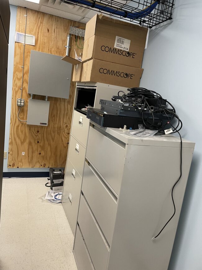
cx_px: 101
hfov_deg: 53.1
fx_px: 202
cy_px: 135
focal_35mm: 26
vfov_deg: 67.3
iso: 125
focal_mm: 4.2
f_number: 1.6
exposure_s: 1/60
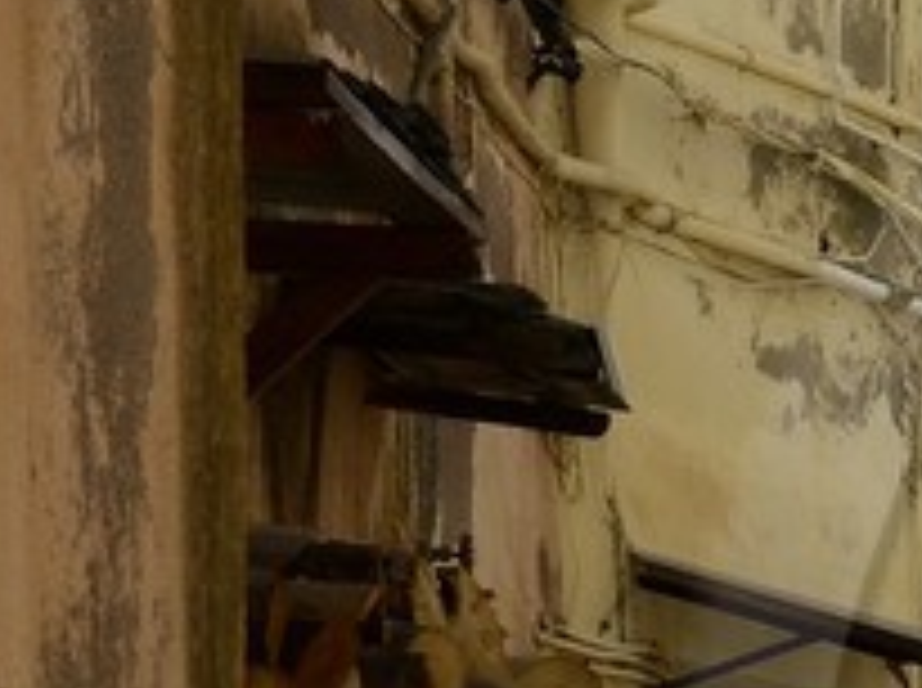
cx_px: 2044
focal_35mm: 263
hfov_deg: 7.2
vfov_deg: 5.6
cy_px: 980
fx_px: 6993
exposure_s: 1/250
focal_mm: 35
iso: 200
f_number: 13
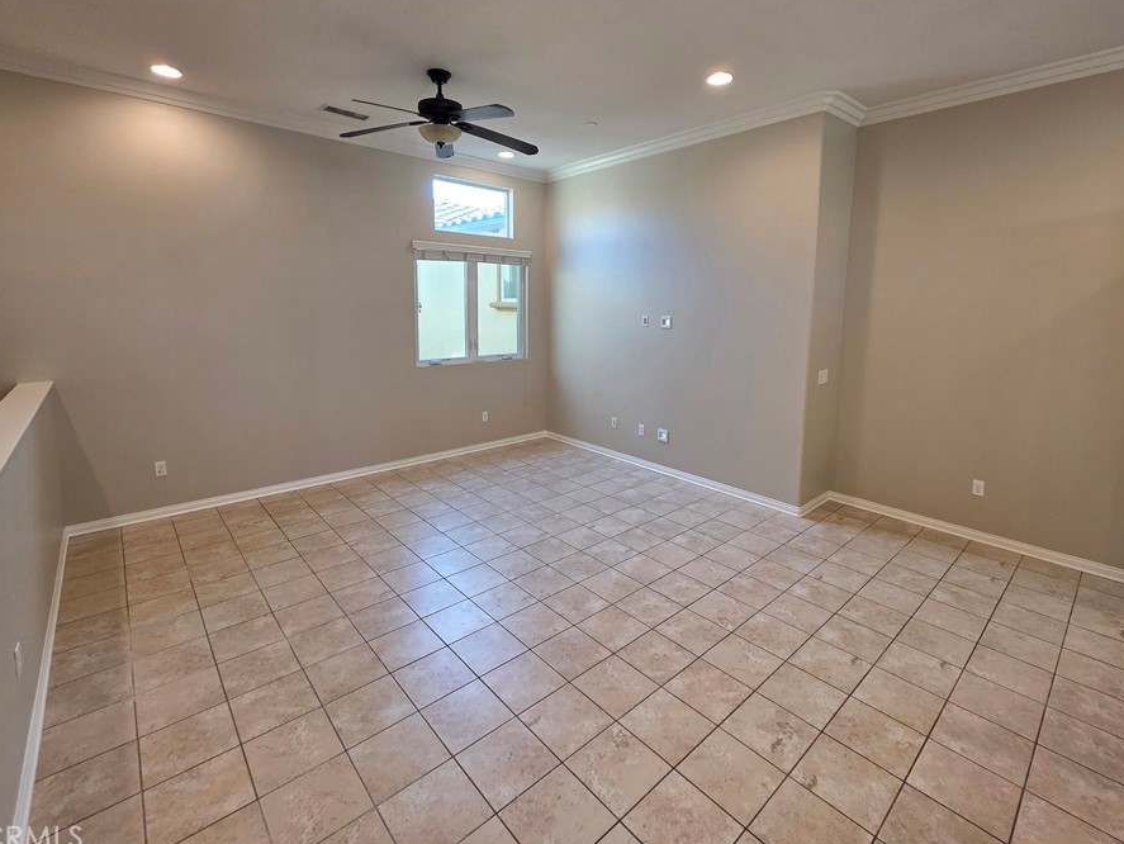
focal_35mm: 15
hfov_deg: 98.1
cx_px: 583
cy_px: 369
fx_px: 487
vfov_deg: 81.4
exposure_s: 1/120
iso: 200
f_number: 1.9
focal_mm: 2.2
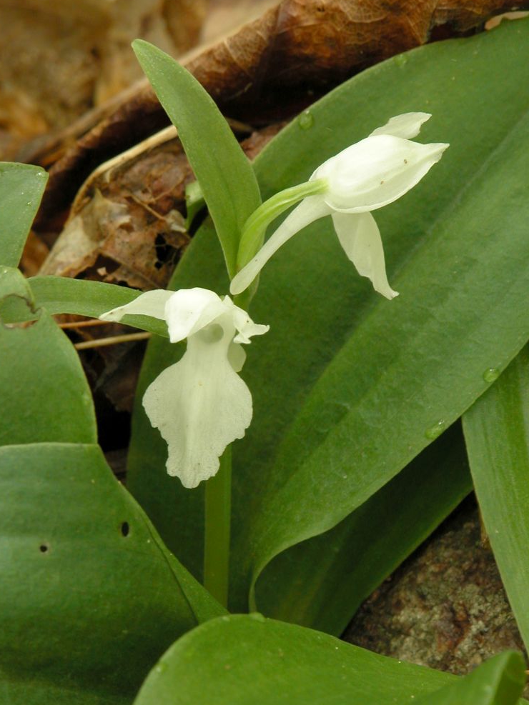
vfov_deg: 5.5
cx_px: 278
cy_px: 424
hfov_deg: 4.1
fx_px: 7398
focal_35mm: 363
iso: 100
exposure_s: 1/8
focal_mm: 71.2
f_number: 7.4
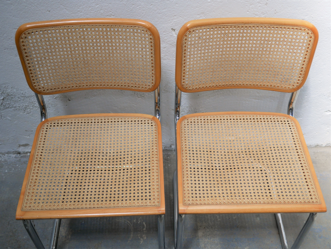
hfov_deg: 46.8
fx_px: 383
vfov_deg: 36.0
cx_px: 166
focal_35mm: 40
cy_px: 124
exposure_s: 1/125
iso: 200
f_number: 1.8
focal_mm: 20
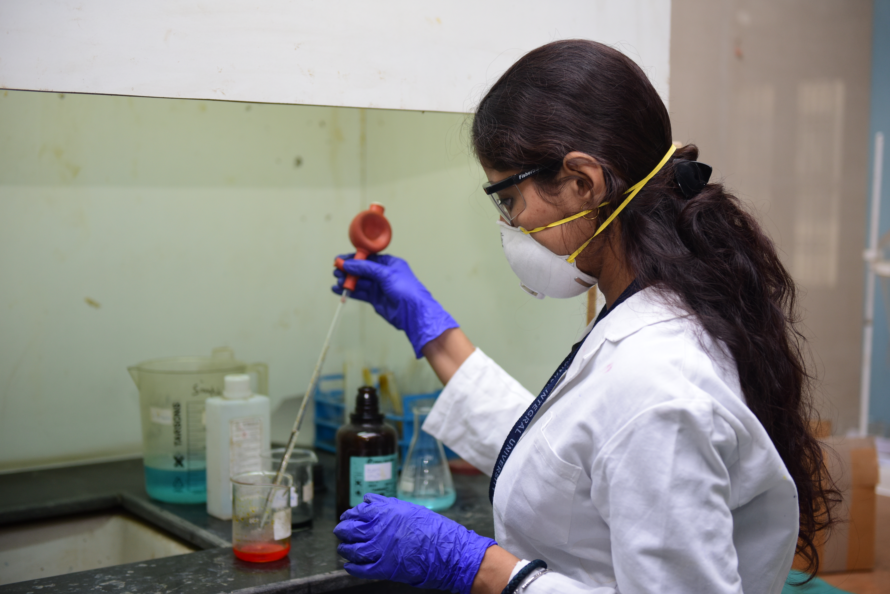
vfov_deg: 26.0
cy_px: 297
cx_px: 445
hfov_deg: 38.2
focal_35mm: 52
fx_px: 1285
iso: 640
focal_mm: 52
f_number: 2.8
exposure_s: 1/160
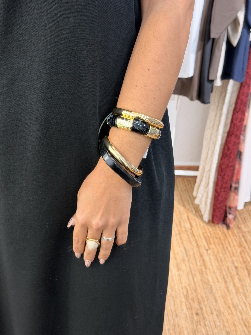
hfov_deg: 29.1
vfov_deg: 38.2
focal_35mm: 50
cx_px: 124
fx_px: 483
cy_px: 161
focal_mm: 6.76
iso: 125
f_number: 1.78
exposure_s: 1/50
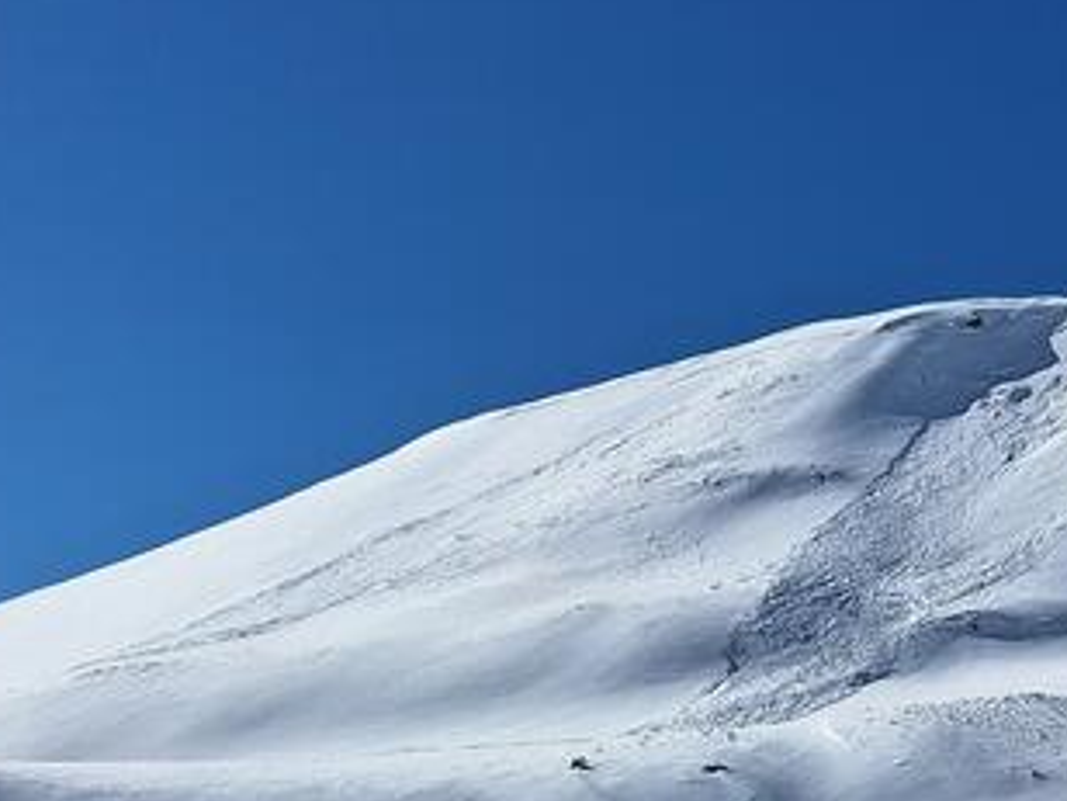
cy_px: 539
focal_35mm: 77
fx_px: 2373
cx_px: 1680
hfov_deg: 20.8
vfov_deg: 19.1
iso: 40
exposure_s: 1/6211
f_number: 1.8
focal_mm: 5.54
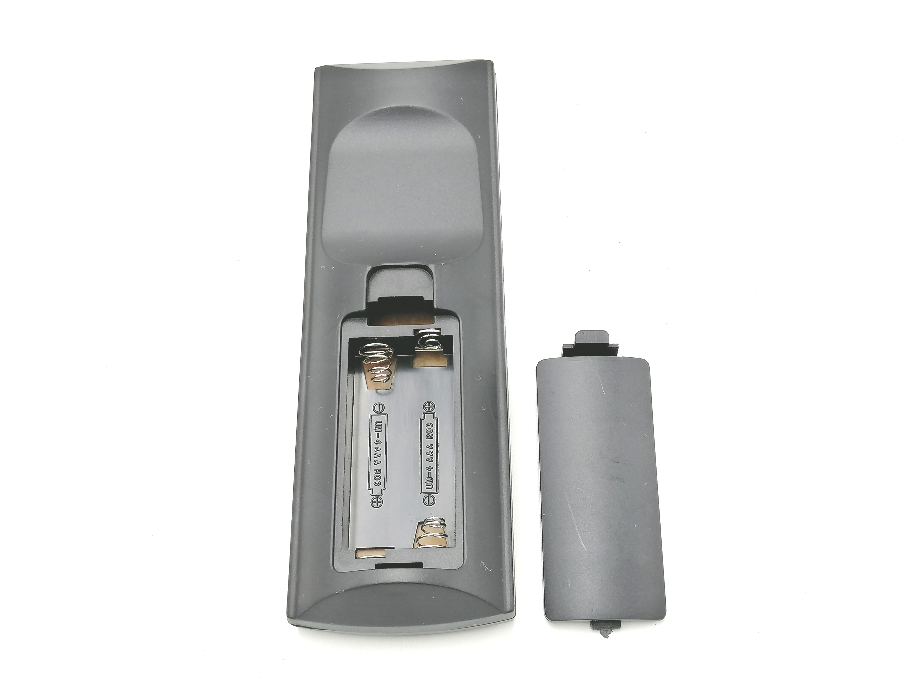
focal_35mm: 42
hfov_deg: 44.8
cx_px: 483
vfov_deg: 34.4
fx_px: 1105
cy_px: 338
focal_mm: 5.3
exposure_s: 1/102
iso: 50
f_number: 1.8
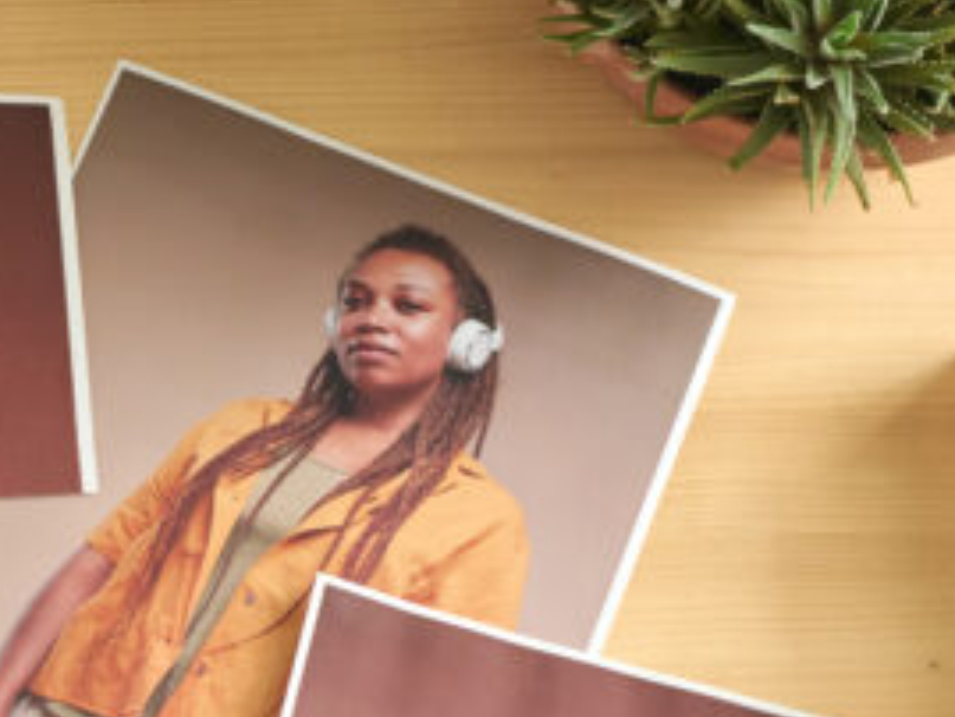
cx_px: -479
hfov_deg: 9.1
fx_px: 5851
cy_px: 431
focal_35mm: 212
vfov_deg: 7.0
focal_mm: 58
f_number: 4.5
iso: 800
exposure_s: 1/200
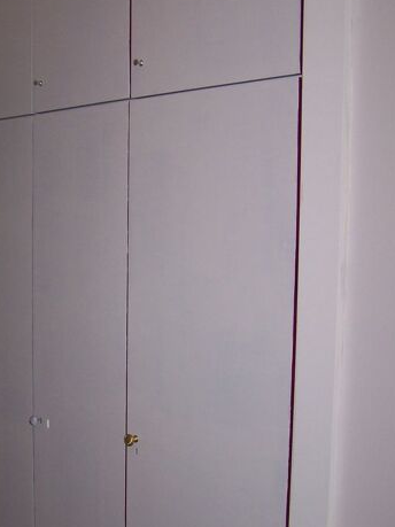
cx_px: 123
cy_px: 313
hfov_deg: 27.3
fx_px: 807
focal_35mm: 53
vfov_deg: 36.1
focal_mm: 6.3
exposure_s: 1/60
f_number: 2.8
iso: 80
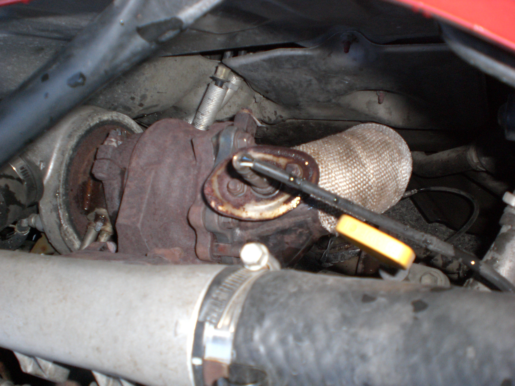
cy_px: 193
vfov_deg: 37.7
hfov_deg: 49.0
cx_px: 258
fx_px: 565
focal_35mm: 38
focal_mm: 6.3
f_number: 3.1
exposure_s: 1/60
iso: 200
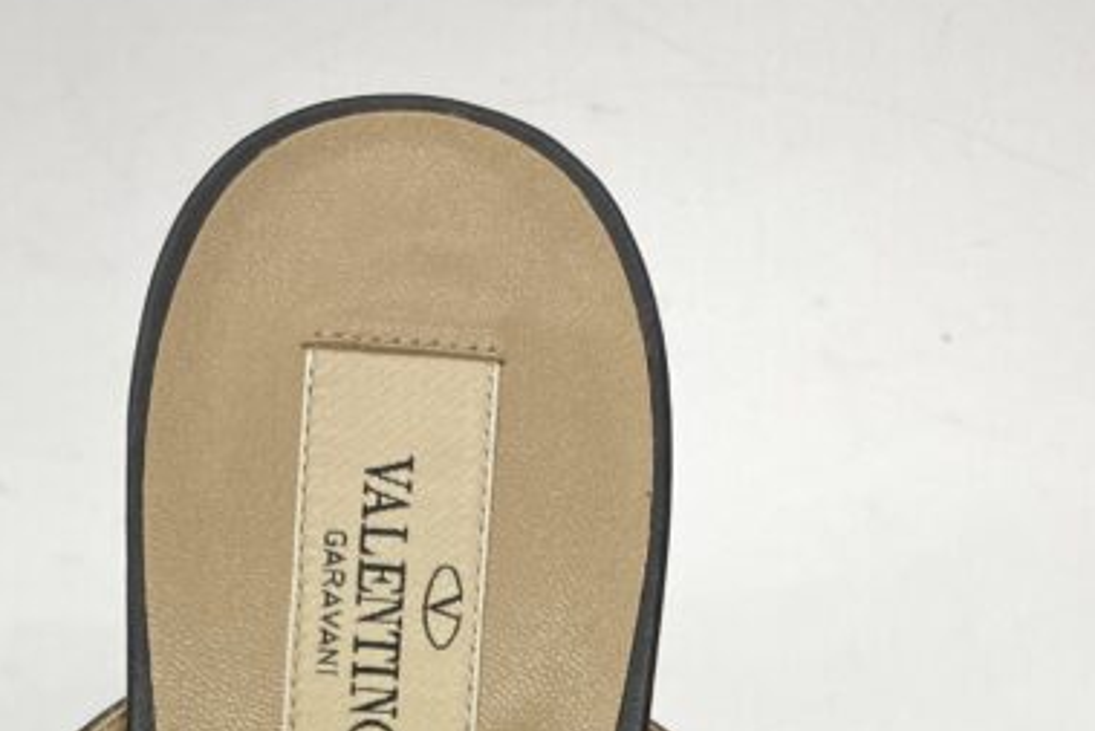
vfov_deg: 15.3
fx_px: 2221
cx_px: 430
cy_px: 1436
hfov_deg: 27.6
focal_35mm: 73
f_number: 1.8
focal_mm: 4.25
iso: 32
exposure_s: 1/125
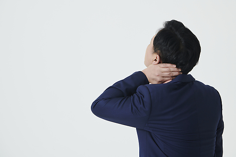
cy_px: 78
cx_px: 118
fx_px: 459
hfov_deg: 28.8
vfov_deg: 19.5
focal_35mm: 70
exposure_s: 1/125
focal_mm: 70
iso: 80
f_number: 11
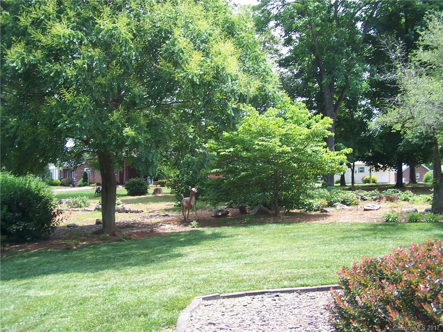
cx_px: 222
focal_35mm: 38
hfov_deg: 49.0
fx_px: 486
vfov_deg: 37.7
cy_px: 166
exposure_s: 1/250
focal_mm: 6.3
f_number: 2.8
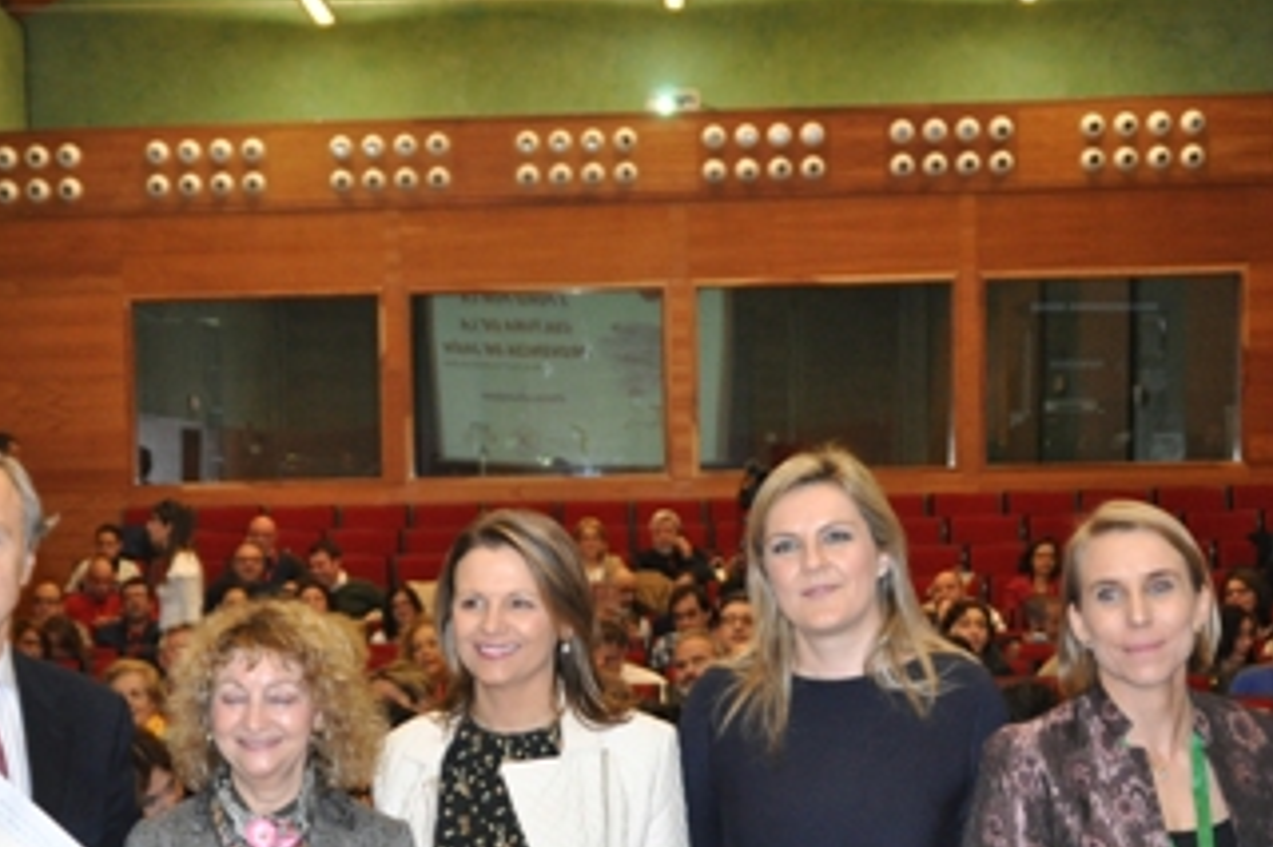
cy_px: 662
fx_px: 2651
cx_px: 398
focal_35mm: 75
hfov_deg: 26.8
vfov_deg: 18.0
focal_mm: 25
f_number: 3.8
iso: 800
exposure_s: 1/60
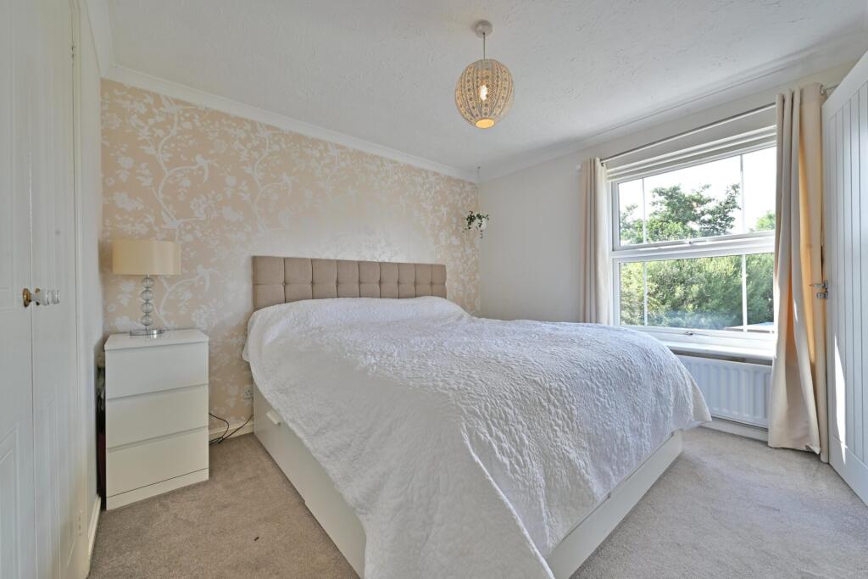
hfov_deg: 104.2
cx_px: 434
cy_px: 290
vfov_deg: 81.2
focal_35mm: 14
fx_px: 338
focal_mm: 14
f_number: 13
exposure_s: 1/6
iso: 125
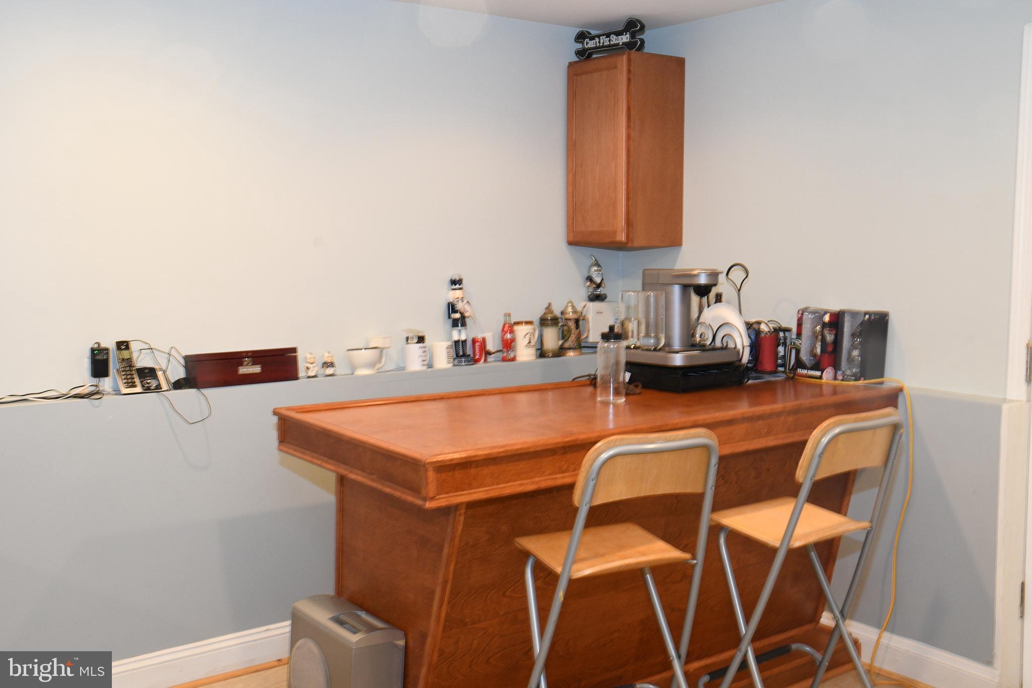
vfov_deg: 34.2
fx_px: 1118
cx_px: 516
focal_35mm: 39
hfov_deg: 49.6
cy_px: 344
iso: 1000
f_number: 8
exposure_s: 1/8
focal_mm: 26
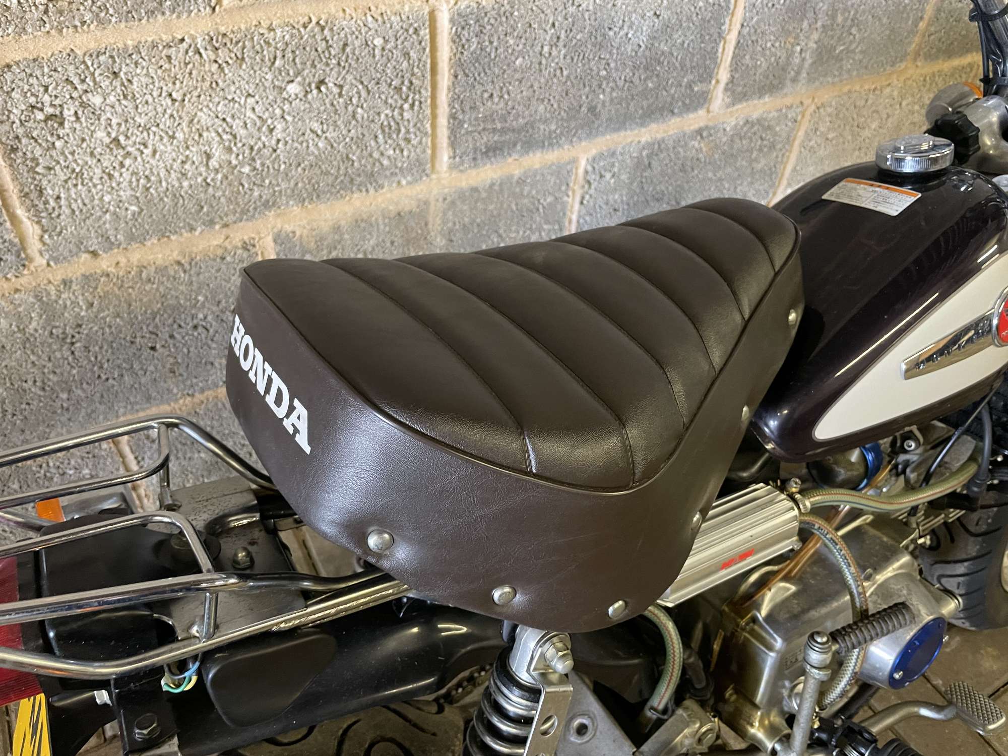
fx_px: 757
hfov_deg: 67.3
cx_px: 504
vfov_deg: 53.1
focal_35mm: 26
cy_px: 378
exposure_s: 1/33
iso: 400
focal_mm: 4.2
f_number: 1.6
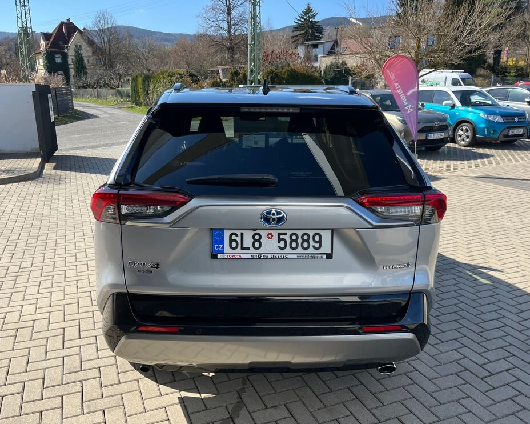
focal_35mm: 28
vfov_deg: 51.5
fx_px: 439
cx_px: 251
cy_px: 218
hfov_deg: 62.2
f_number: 1.6
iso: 50
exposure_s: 1/1252
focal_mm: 5.1
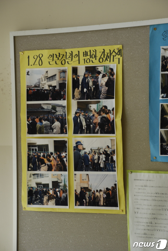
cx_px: 84
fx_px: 837
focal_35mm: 120
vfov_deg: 17.0
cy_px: 126
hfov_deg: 11.5
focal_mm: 80
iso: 320
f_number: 5.6
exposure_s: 1/60
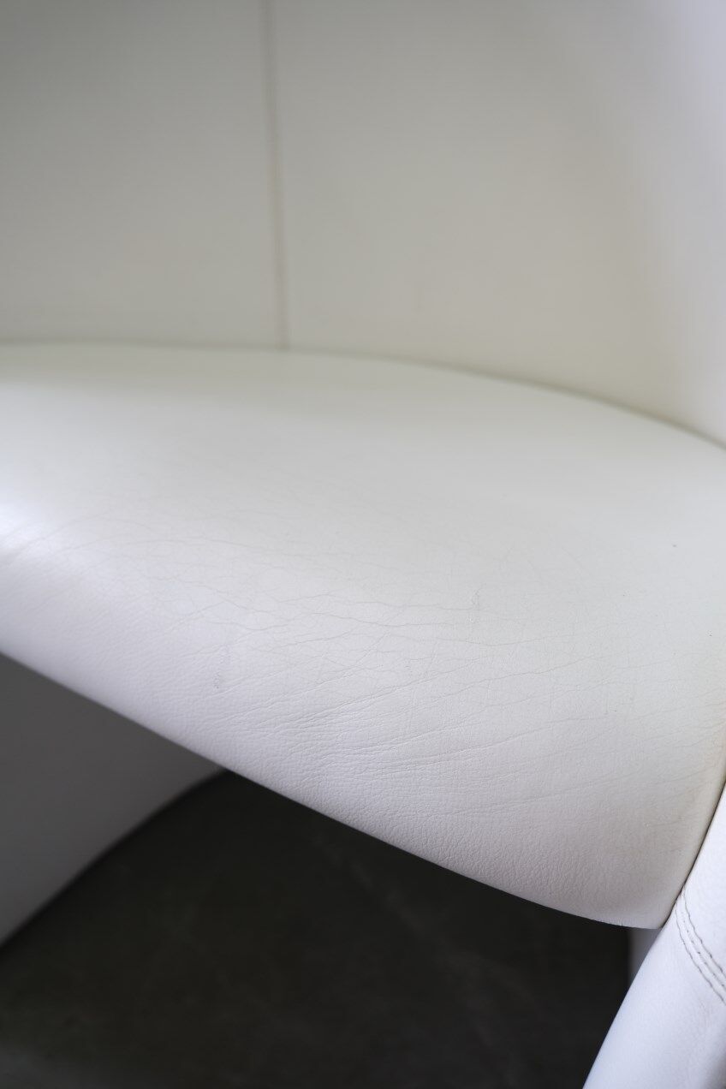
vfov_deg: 61.9
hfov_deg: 43.6
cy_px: 544
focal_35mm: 30
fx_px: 907
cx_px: 363
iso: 250
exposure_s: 1/28
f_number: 4
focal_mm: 20.2
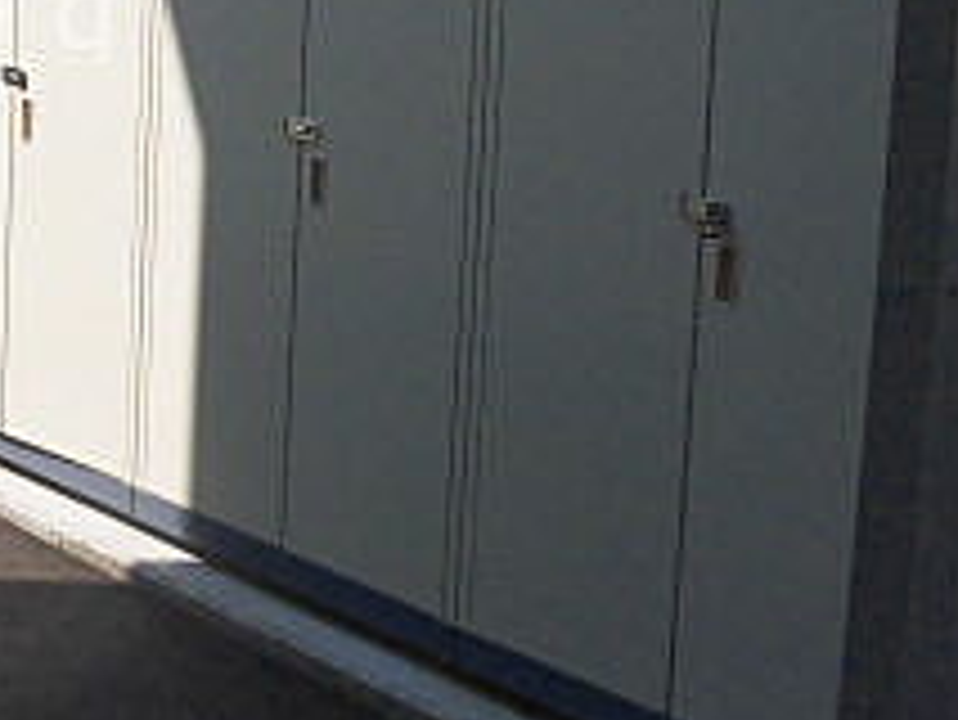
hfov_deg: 24.6
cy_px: 9
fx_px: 1994
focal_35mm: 72
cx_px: -171
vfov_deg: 19.9
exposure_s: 1/200
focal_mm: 4.3
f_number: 7.8
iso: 100
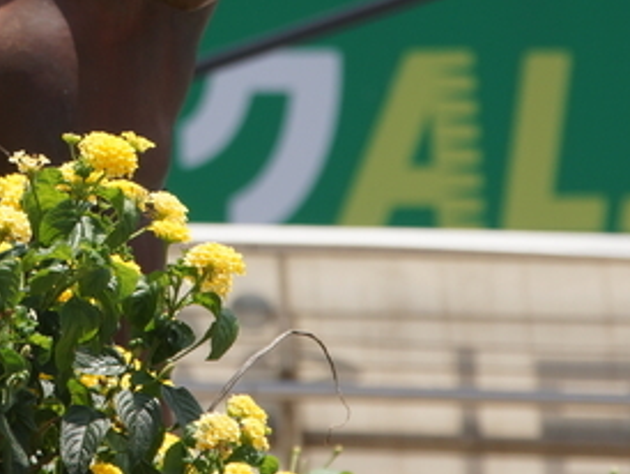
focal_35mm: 421
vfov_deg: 3.5
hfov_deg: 4.7
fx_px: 7669
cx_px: -34
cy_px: -3
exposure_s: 1/320
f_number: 8
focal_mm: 100
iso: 100
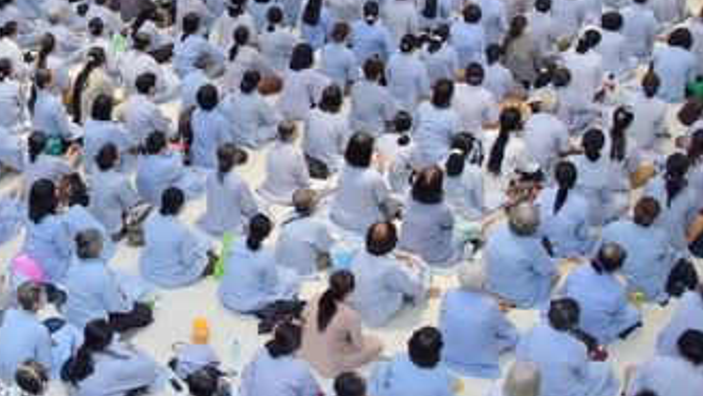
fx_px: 932
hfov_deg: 39.0
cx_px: 97
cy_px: 54
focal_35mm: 50
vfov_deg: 23.4
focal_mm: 24
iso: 1000
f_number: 5
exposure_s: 1/125
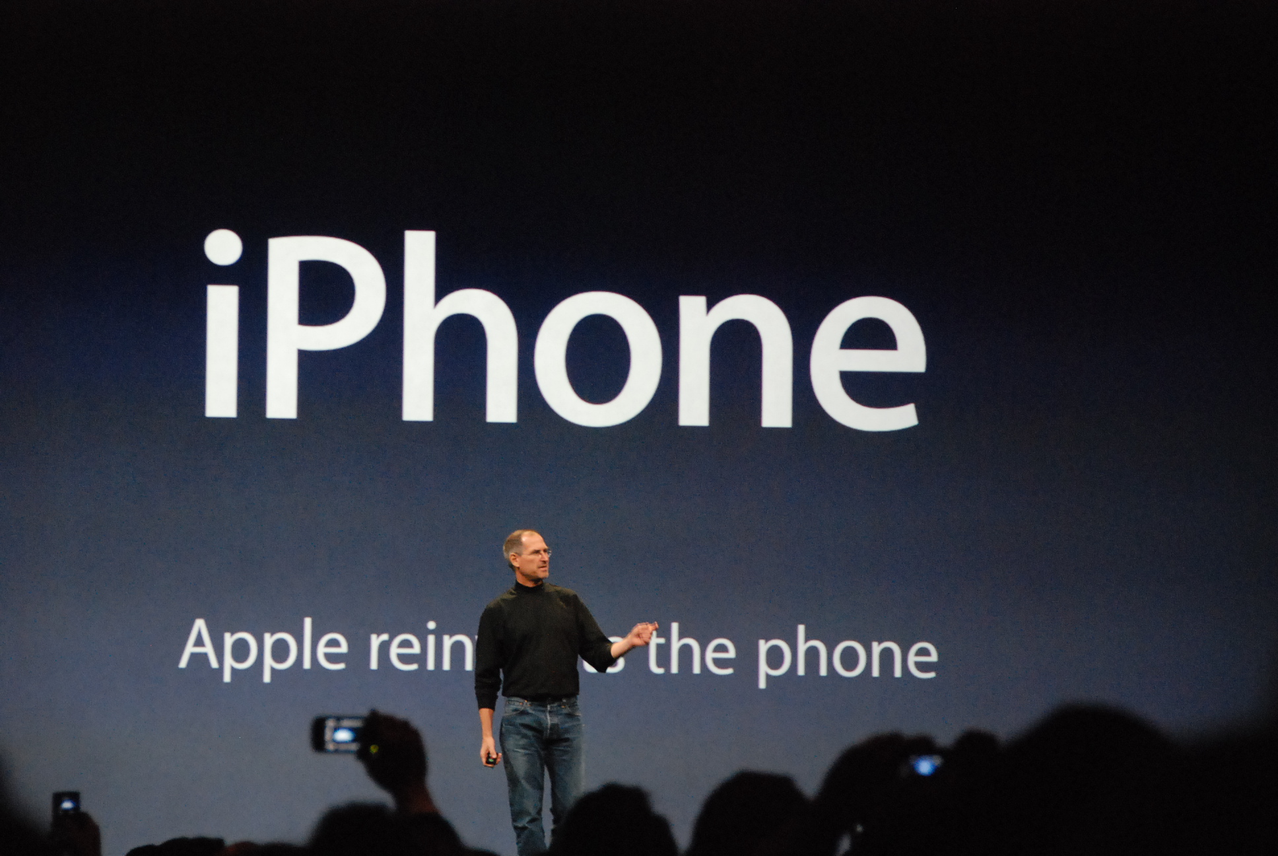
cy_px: 428
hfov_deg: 12.2
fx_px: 5971
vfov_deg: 8.2
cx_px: 639
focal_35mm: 168
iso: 1600
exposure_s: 1/60
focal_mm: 112
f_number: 5.6
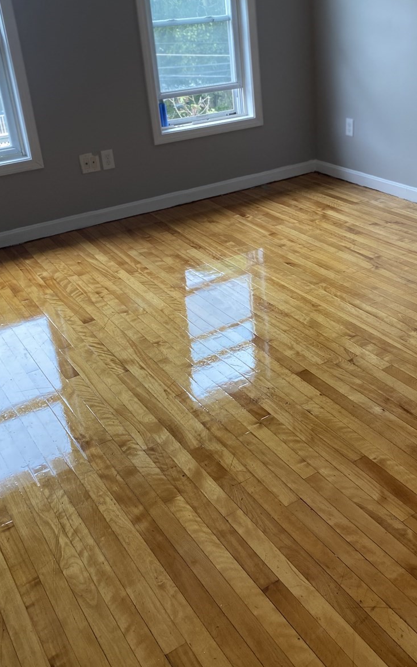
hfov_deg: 35.1
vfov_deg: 53.9
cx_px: 264
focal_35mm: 36
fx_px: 655
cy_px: 296
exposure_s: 1/121
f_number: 1.8
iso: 100
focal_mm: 4.25
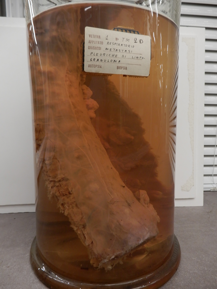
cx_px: 108
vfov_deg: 71.6
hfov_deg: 56.8
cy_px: 144
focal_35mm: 24
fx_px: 201
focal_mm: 4.3
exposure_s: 1/30
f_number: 3.4
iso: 160
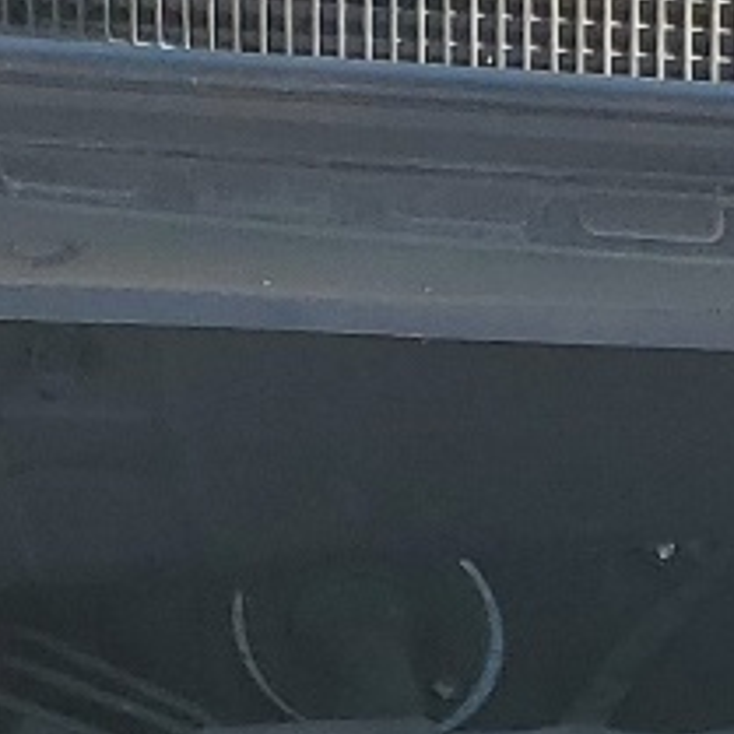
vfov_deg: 9.0
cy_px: 1696
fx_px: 4222
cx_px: 1271
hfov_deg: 9.5
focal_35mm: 176
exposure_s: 1/455
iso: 50
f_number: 1.5
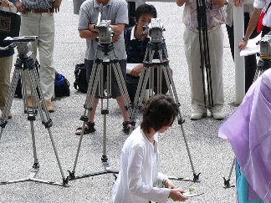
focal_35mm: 251
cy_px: 152
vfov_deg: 5.9
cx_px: 258
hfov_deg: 7.9
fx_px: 1965
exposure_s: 1/1000
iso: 100
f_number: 2.8
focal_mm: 21.1
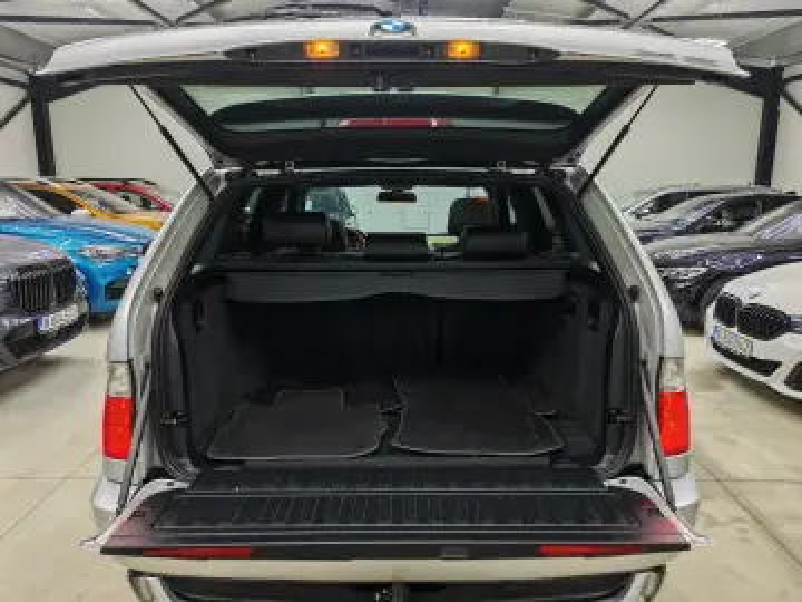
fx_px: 602
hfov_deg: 67.3
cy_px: 301
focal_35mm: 26
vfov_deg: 53.1
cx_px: 401
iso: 250
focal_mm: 5.4
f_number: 1.6
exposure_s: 1/100
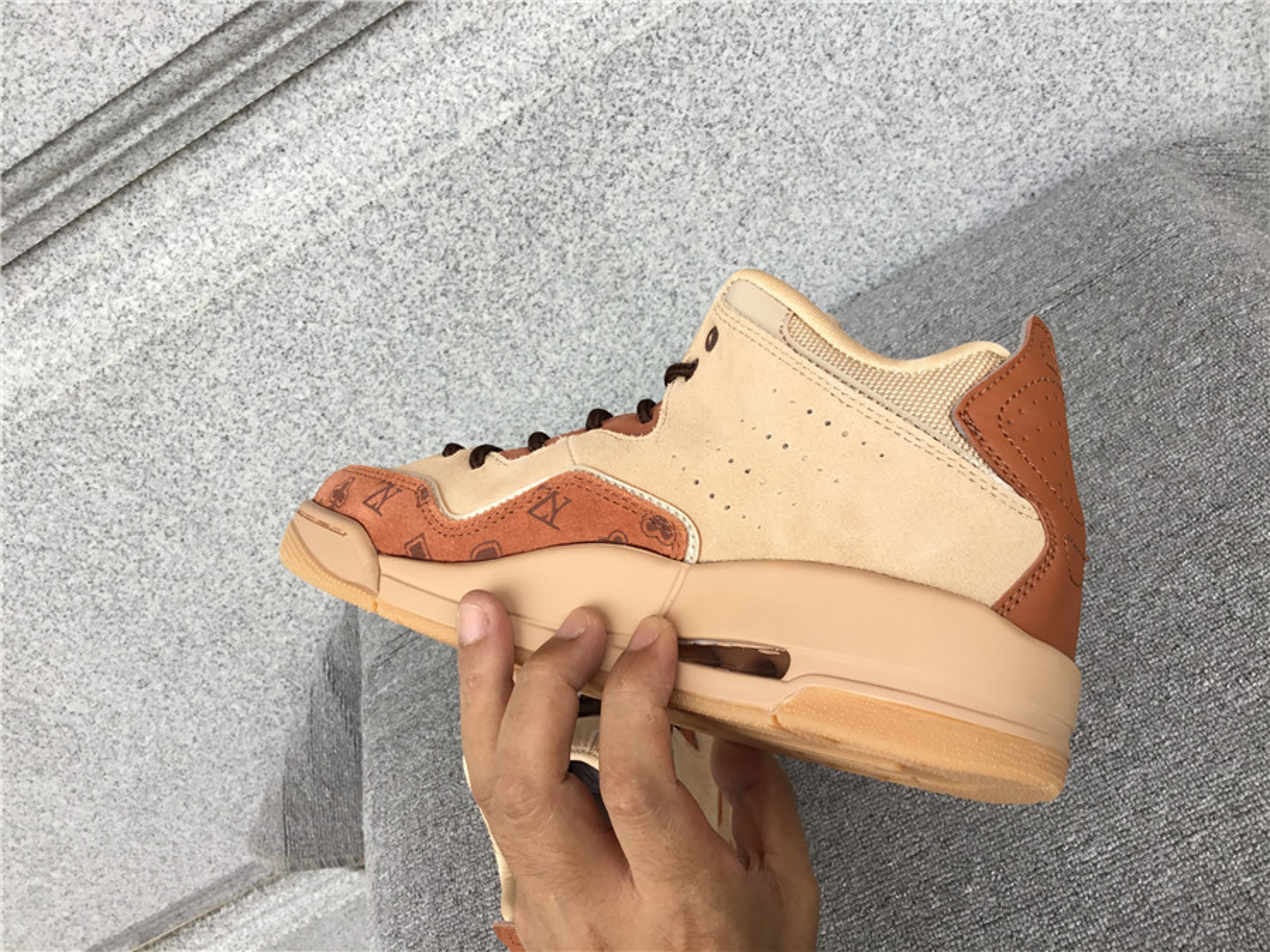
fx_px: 1137
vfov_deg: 45.4
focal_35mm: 31
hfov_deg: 58.4
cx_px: 635
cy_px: 476
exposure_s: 1/124
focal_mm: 3.3
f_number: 2.4
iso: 25
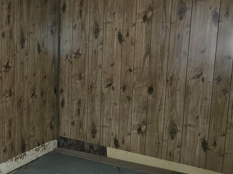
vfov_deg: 33.5
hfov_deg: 41.4
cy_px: 82
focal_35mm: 43
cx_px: 37
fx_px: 289
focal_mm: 6.3
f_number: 1.7
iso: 500
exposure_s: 1/12
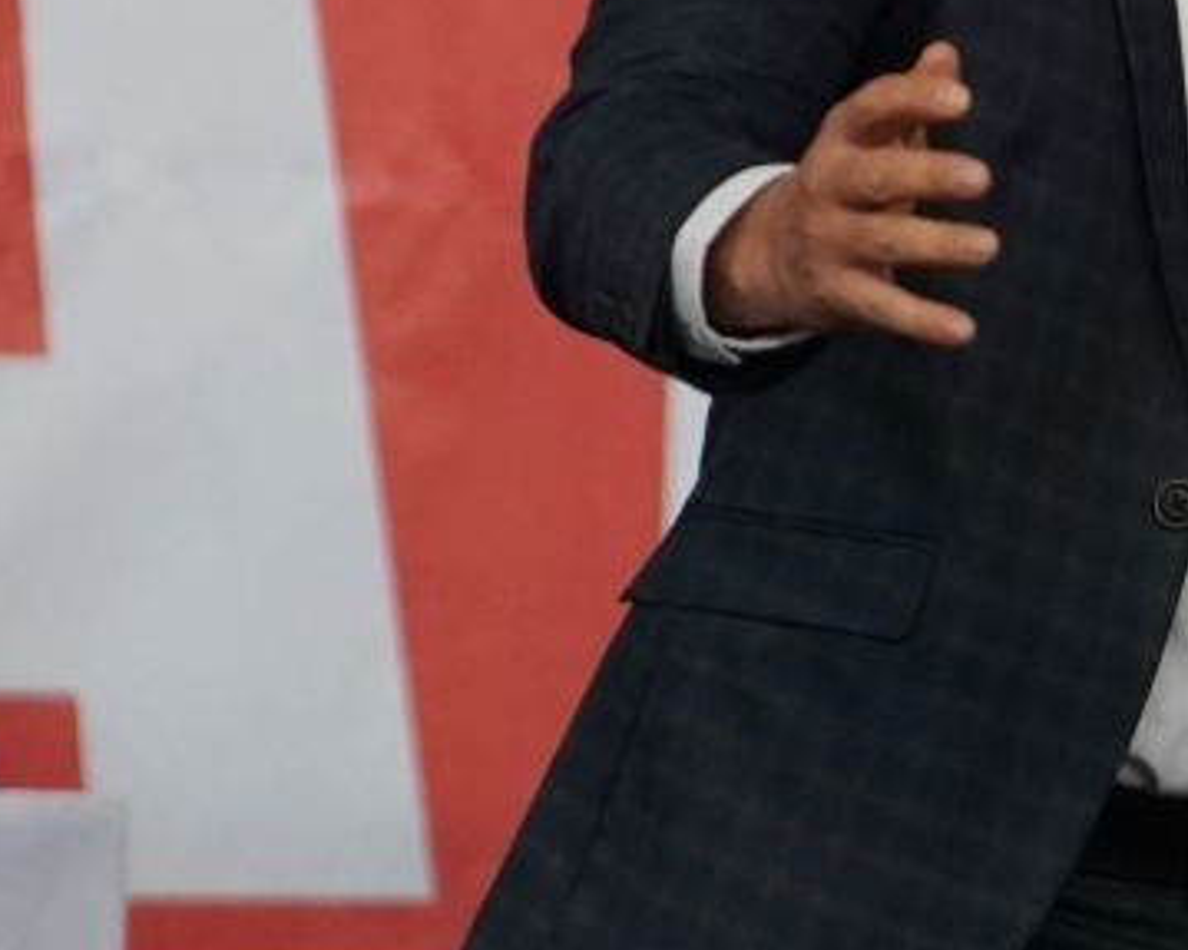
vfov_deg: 1.6
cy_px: -397
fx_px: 33077
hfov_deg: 2.1
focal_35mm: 941
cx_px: 1628
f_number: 2.8
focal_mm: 200
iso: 2000
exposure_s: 1/1000
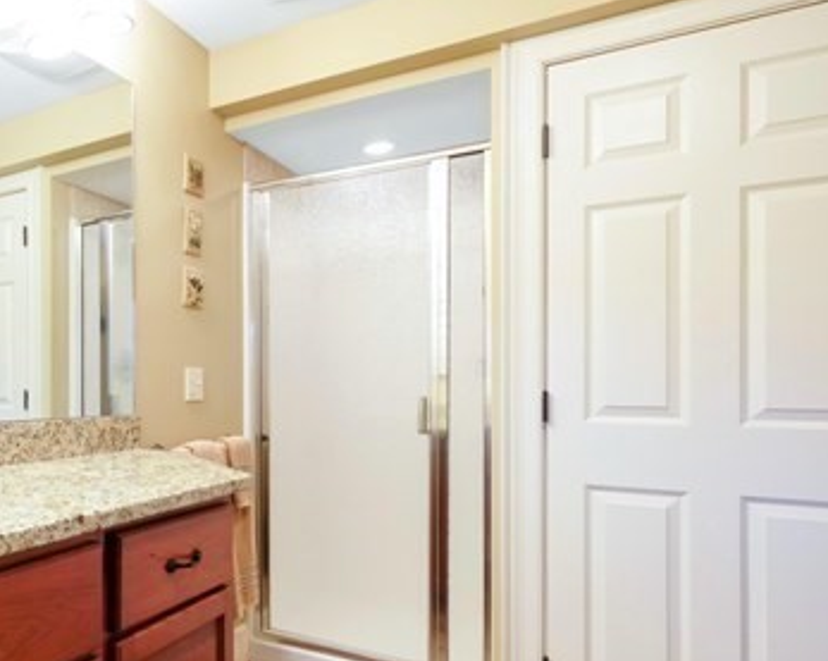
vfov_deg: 54.2
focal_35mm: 26
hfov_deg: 58.2
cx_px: 110
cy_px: 414
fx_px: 637
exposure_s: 1/8
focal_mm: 10
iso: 400
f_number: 8
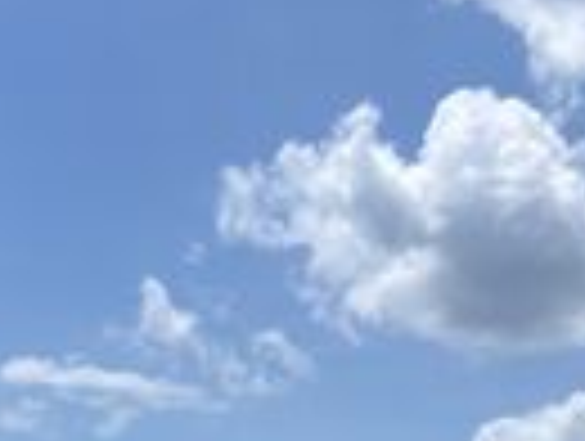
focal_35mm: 100
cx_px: 112
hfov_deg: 19.4
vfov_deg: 13.3
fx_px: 1693
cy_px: 794
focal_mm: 4.25
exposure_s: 1/3984
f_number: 1.8
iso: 32
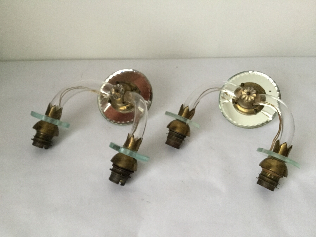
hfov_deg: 58.4
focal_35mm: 31
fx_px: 283
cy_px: 118
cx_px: 158
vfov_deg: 45.4
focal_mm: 3.3
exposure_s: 1/20
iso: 200
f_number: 2.4
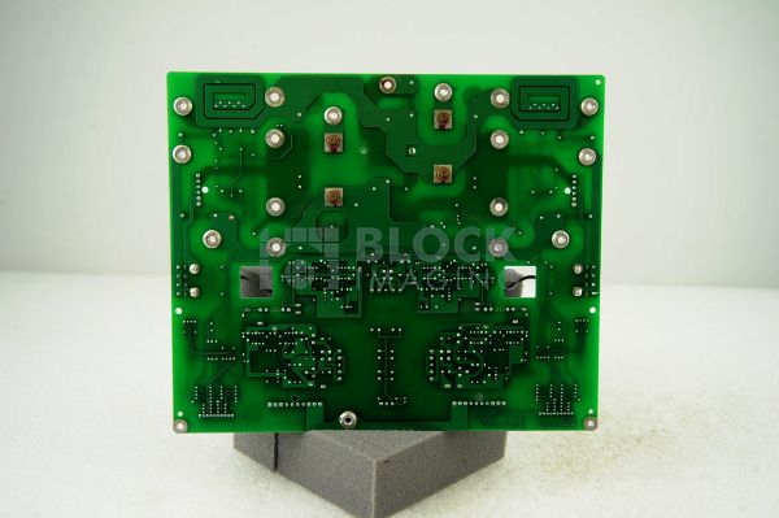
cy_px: 259
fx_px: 973
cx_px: 390
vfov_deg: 29.8
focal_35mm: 45
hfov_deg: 43.6
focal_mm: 45
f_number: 6.3
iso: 800
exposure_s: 1/100
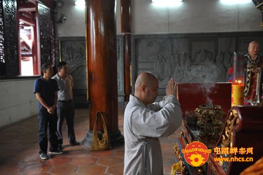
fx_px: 233
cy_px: 88
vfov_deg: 41.0
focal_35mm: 32
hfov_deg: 58.8
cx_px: 132
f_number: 3.5
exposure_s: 1/50
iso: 800
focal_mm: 32
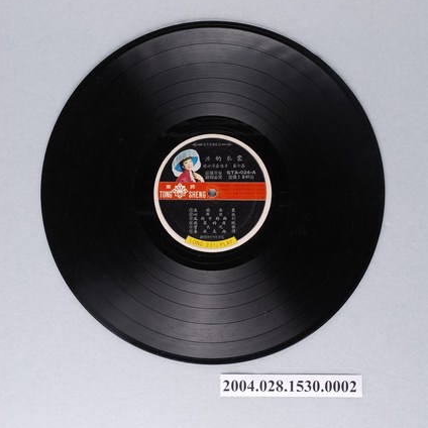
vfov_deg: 22.5
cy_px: 181
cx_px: 214
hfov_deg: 22.5
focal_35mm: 77
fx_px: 1077
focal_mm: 40
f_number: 11
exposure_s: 1/40
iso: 200
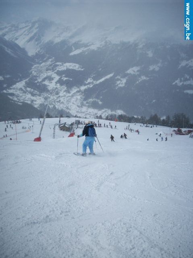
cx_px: 96
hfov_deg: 38.6
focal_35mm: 37
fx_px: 275
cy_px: 129
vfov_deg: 50.2
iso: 80
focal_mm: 6.2
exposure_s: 1/1401
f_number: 5.6
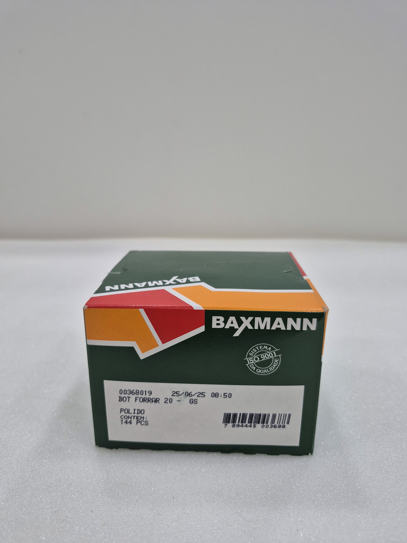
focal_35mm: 23
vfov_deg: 73.9
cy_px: 272
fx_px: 361
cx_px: 204
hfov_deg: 58.9
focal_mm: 5.4
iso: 200
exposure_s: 1/180
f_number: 1.8
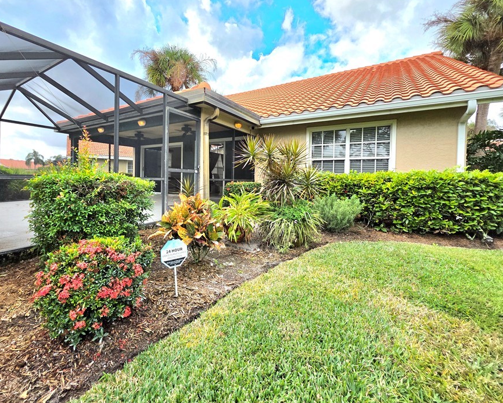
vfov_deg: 83.8
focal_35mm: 15
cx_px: 231
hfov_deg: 96.6
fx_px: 223
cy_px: 181
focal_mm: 2.2
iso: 40
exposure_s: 1/1667
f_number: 1.9
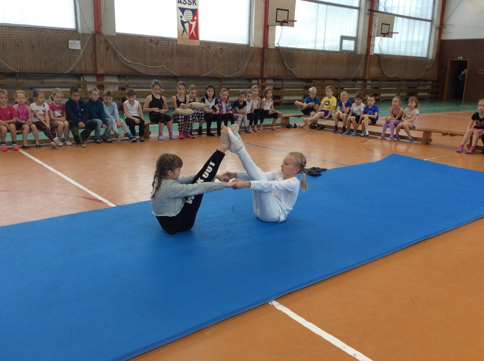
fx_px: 447
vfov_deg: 44.0
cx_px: 242
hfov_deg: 56.9
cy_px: 180
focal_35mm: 32
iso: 40
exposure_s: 1/25
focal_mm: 3.3
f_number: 2.4
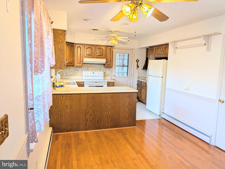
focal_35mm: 24
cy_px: 84
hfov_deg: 71.5
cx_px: 112
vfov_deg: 56.9
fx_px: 156
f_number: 1.68
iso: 25
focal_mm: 6.9
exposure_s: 1/120
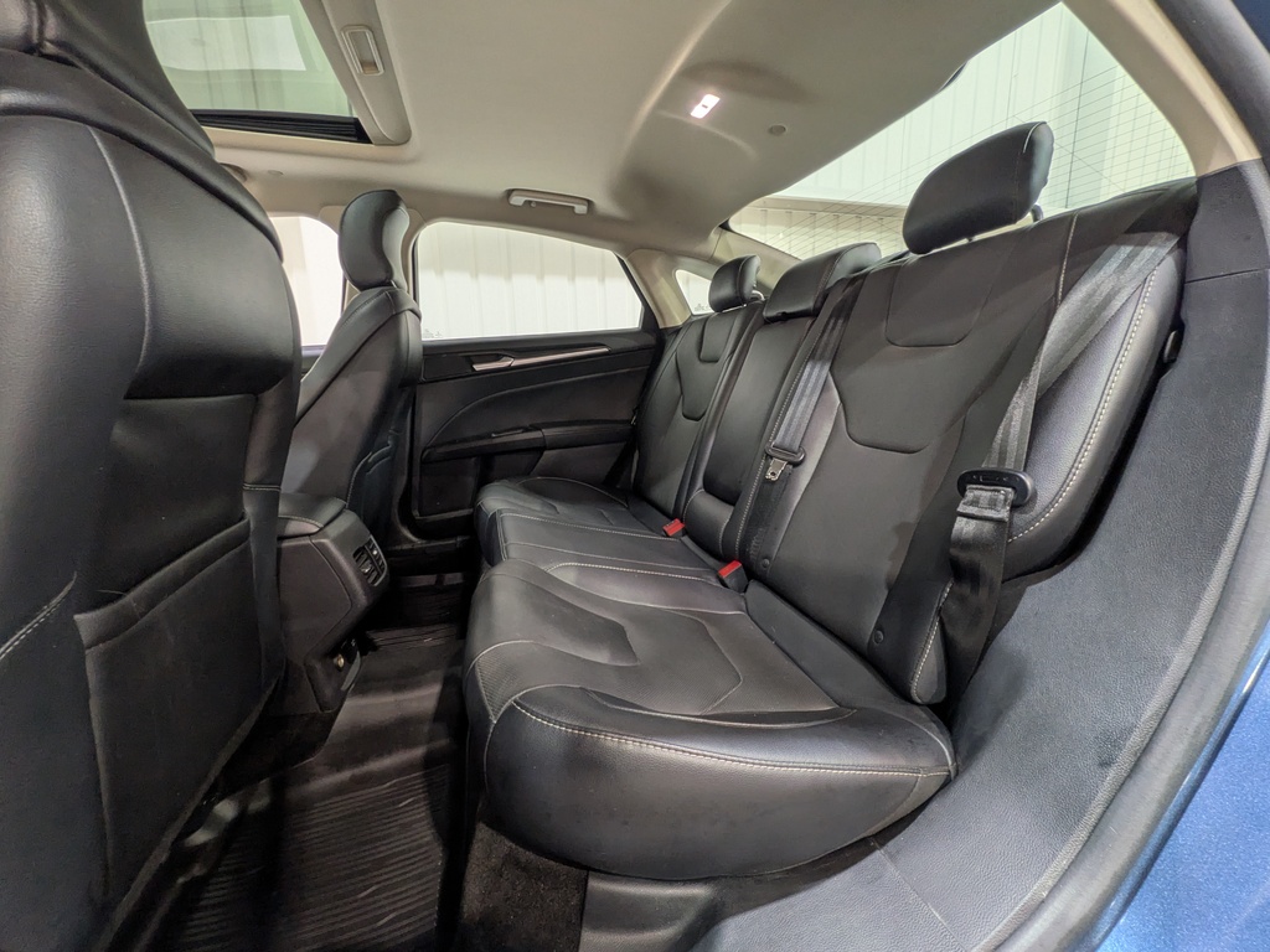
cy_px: 476
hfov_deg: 102.1
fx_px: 514
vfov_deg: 85.7
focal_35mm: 14
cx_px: 635
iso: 74
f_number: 2.2
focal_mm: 1.83
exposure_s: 1/25
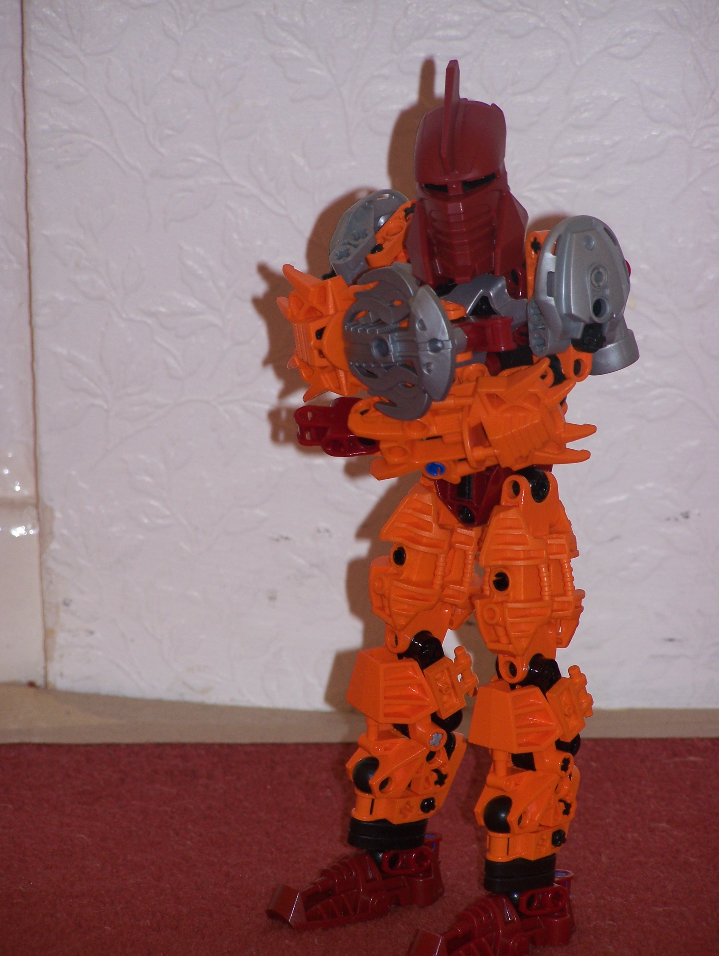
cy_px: 478
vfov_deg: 9.5
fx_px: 5781
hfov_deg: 7.1
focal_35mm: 209
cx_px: 360
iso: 80
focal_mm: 34.6
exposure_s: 1/40
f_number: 3.2
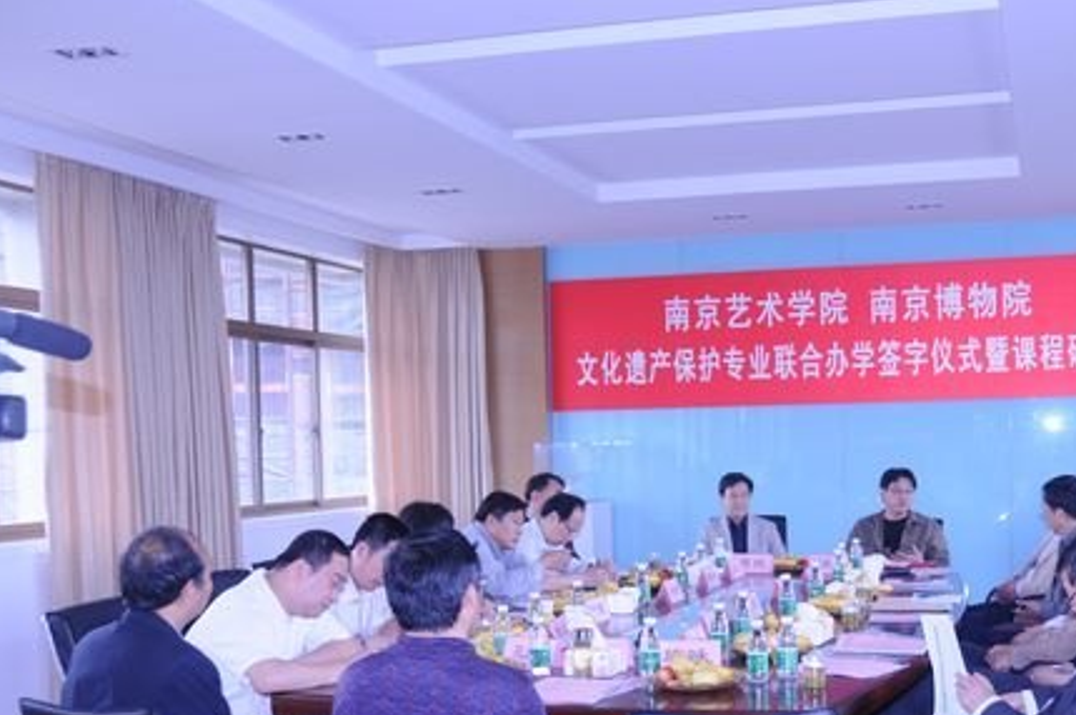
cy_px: 491
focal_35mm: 46
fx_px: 1374
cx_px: 723
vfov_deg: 29.0
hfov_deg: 42.2
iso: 450
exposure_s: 1/60
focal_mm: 22
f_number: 3.8
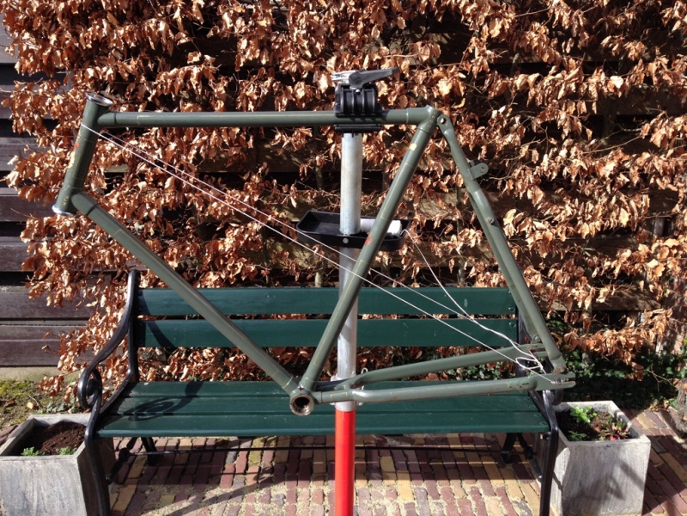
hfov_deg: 55.4
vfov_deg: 42.9
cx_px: 344
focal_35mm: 33
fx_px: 655
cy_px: 258
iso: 50
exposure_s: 1/630
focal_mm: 4.12
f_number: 2.4
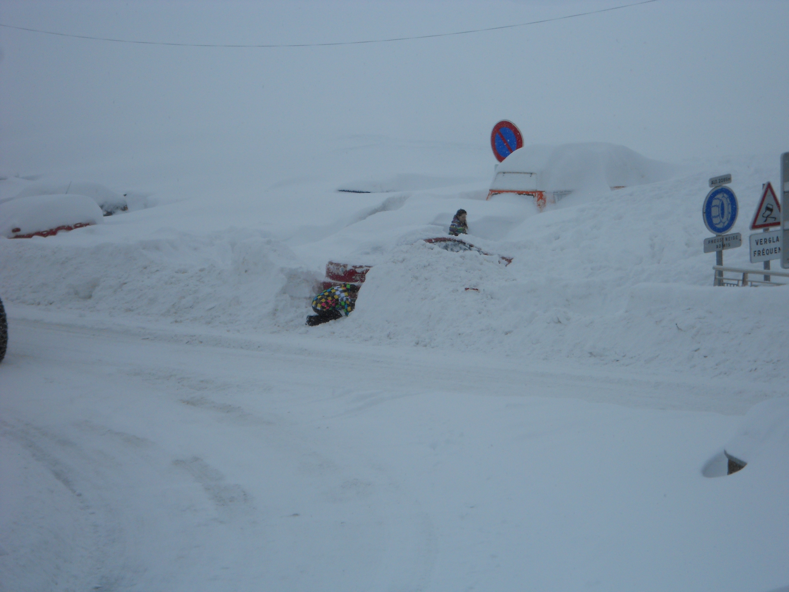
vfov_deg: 11.4
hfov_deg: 15.2
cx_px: 394
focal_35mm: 130
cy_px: 296
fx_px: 2963
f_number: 6.5
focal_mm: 23
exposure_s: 1/320
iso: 80
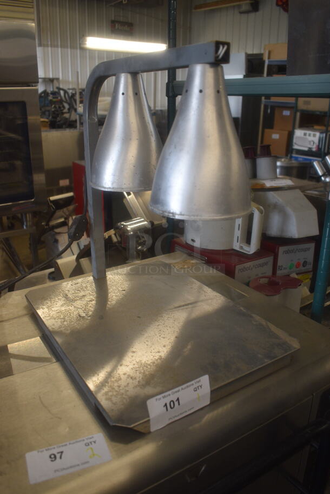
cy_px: 247
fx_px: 371
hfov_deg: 48.0
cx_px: 165
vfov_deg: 67.3
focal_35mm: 27
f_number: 3.5
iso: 640
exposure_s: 1/250
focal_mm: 18
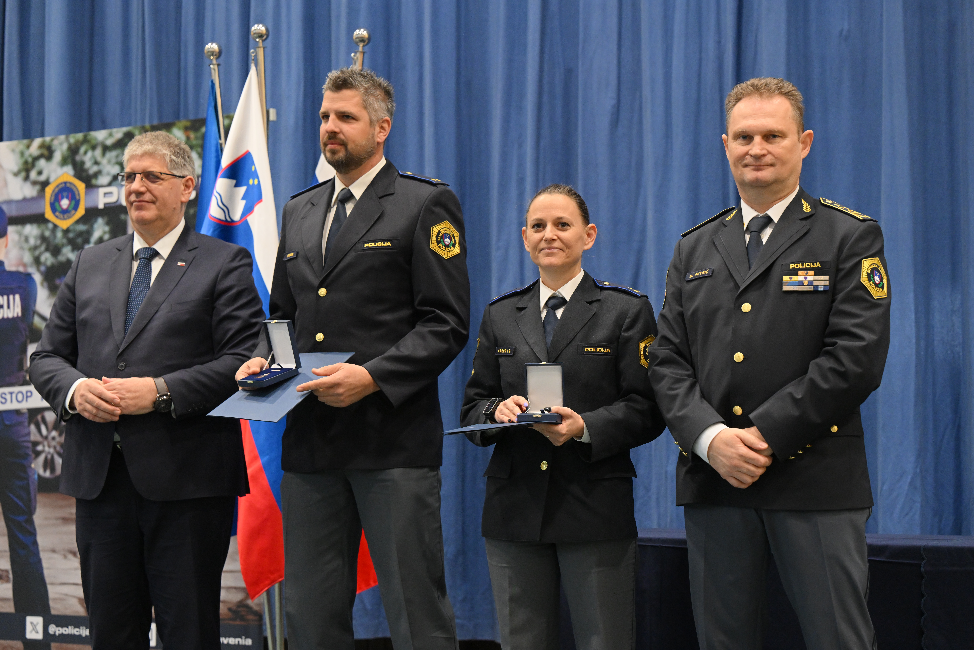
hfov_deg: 28.8
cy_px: 325
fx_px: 1894
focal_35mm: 70
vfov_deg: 19.5
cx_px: 487
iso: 3200
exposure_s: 1/200
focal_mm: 70
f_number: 4
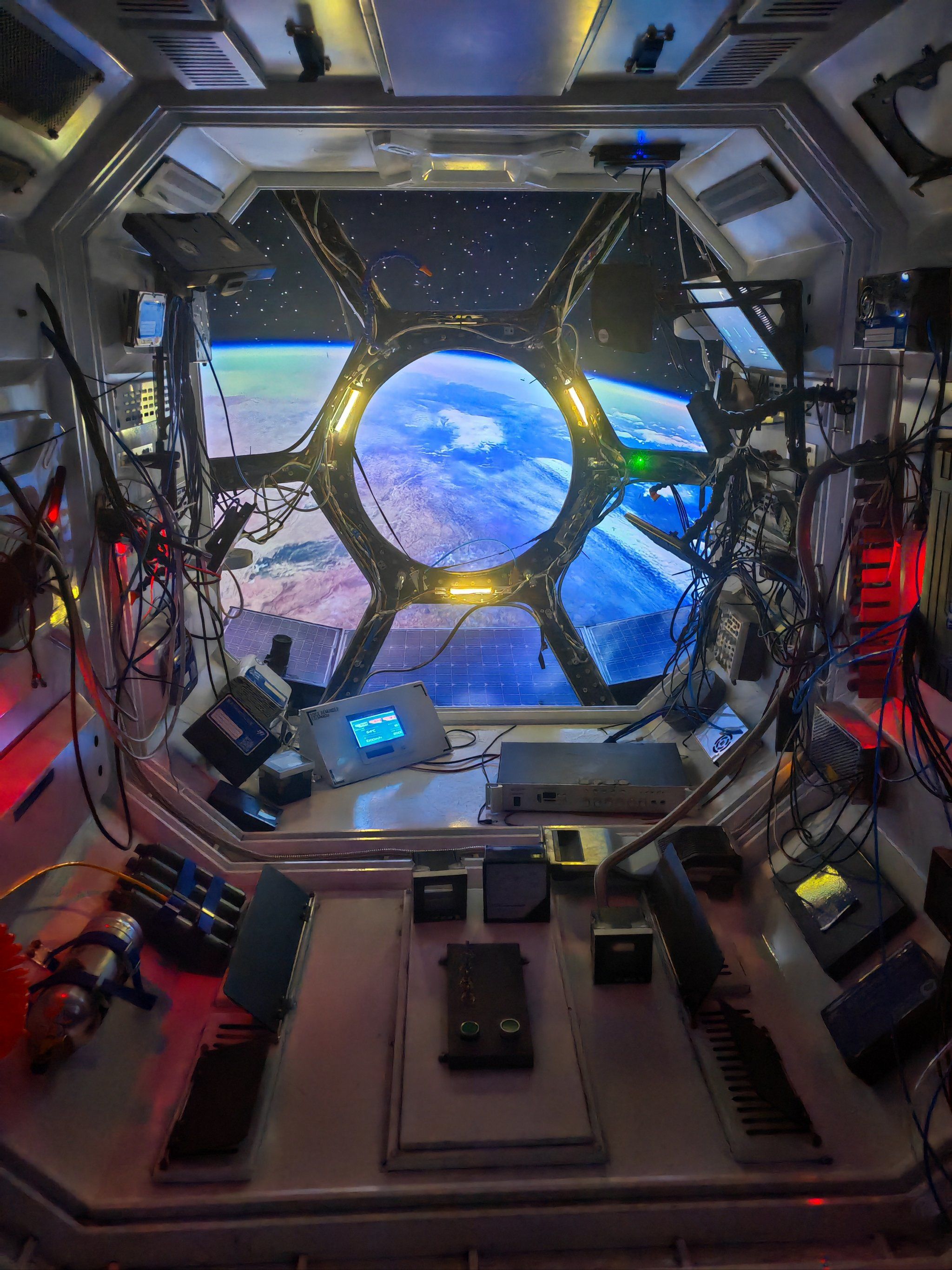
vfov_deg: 65.3
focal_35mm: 27
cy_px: 635
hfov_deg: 51.4
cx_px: 476
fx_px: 990
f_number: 1.9
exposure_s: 1/33
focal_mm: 5.52
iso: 2500
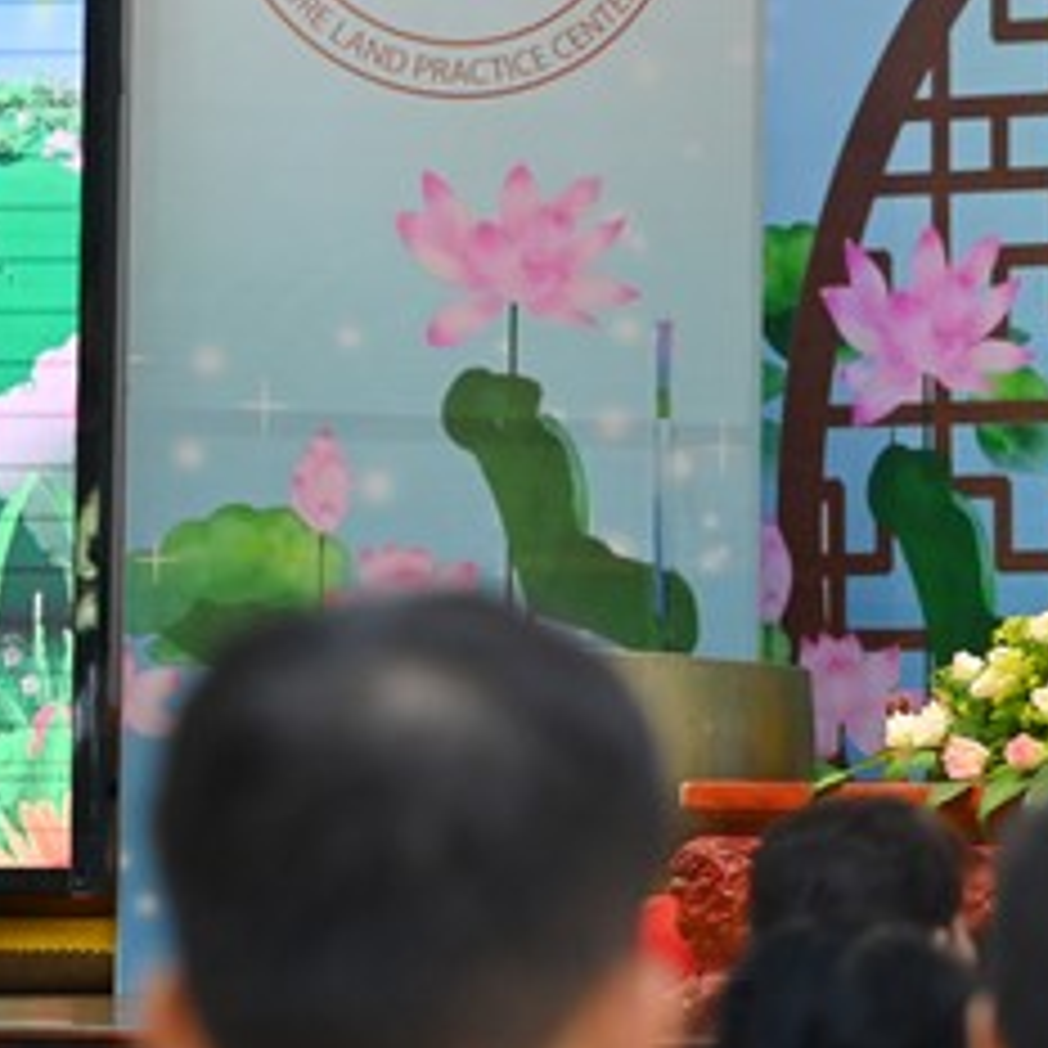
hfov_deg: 6.1
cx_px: 1282
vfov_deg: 6.2
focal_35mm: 284
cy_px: 744
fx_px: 9728
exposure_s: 1/125
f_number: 5
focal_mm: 120
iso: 1250
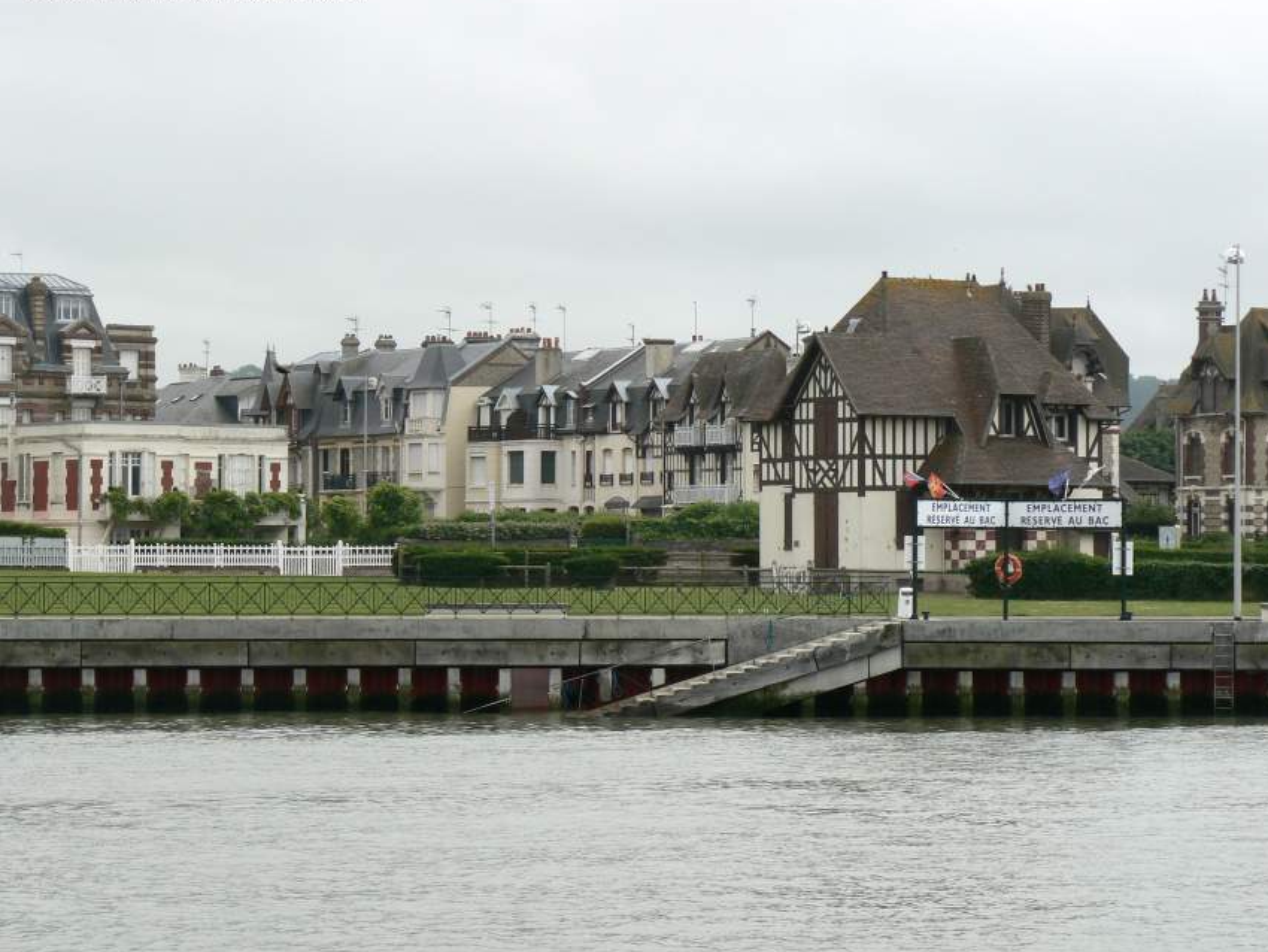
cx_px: 670
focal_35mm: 126
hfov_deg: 15.6
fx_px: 4617
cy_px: 459
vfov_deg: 11.8
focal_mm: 19.9
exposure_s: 1/500
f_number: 5.6
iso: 80
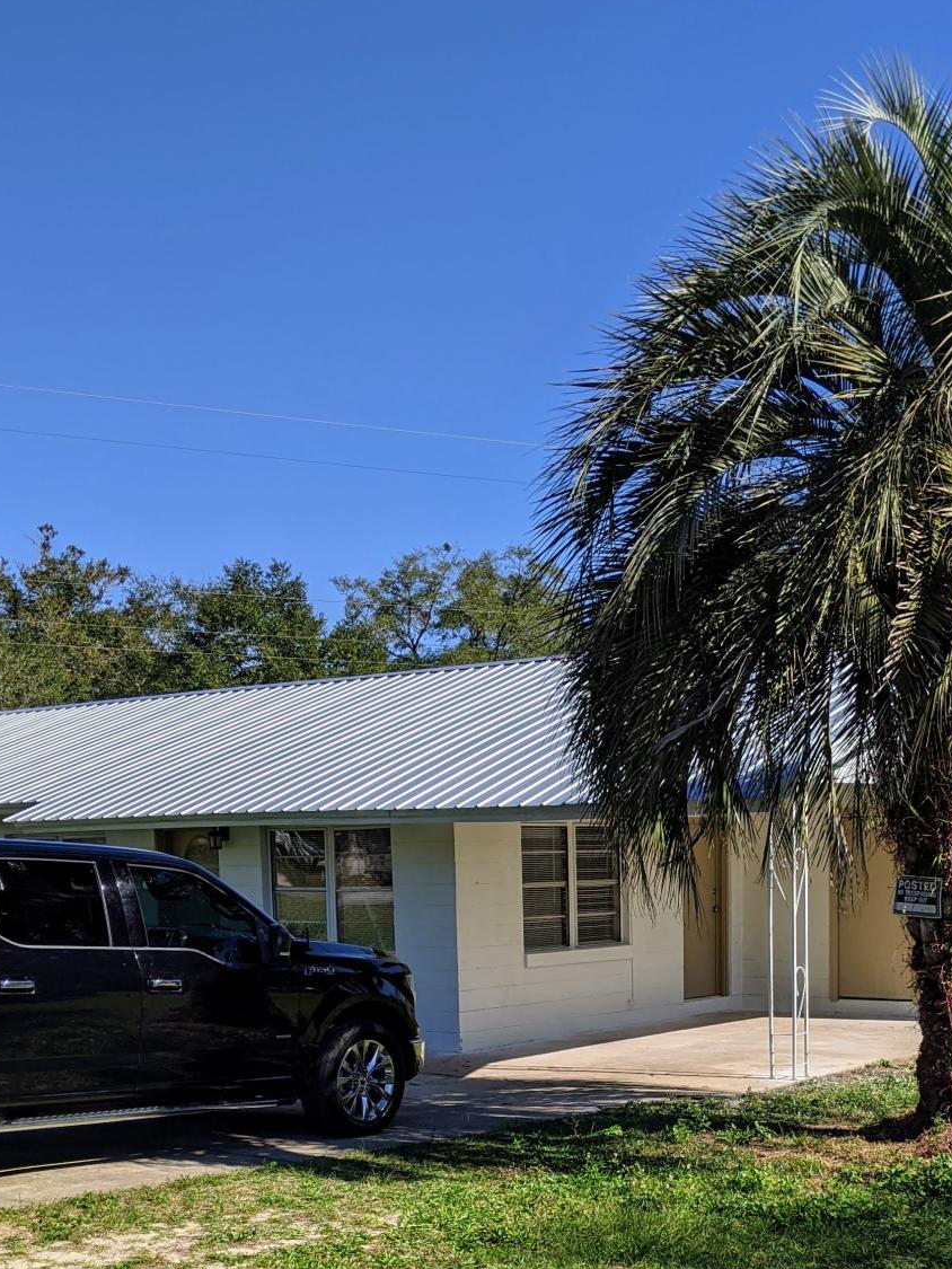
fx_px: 1760
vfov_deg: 38.1
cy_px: 1026
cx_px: 596
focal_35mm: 48
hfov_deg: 30.1
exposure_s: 1/3906
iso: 58
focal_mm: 4.44
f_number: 1.8
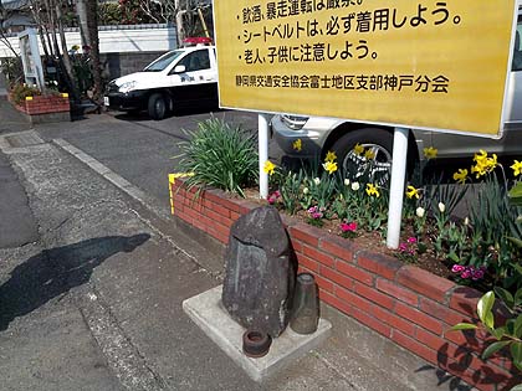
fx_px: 347
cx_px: 261
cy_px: 196
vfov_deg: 58.9
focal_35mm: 23
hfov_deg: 73.9
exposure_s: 1/400
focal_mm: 3.8
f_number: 5.6
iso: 50
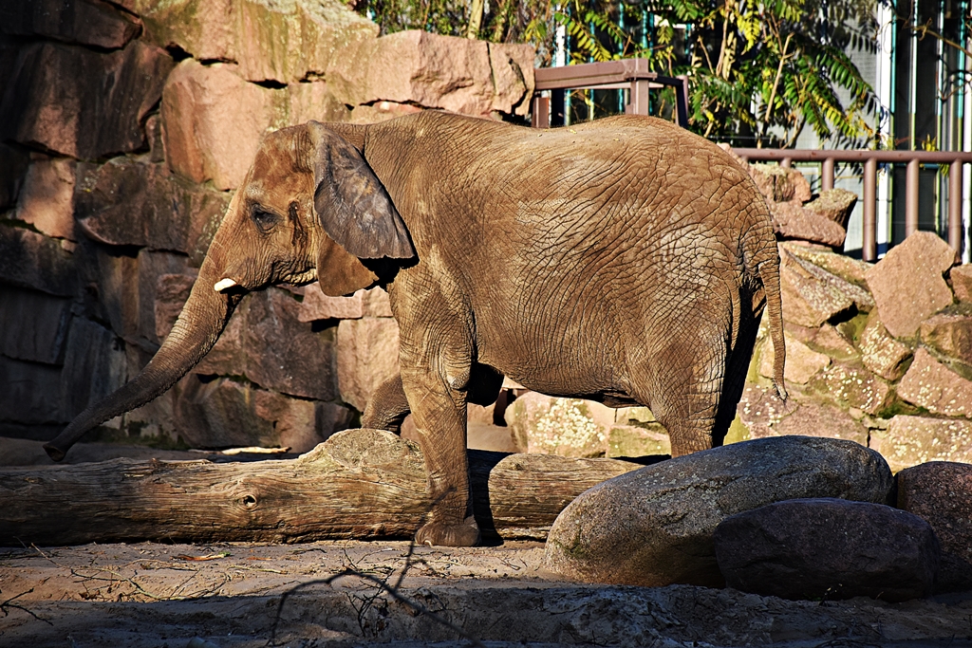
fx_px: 5670
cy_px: 324
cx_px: 486
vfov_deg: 6.5
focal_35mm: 210
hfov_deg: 9.8
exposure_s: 1/1000
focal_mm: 140
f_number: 5.6
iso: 400
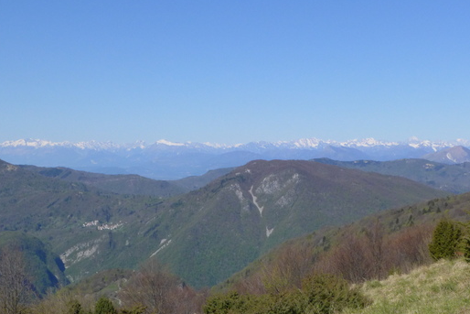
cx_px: 227
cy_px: 215
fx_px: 1006
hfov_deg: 26.3
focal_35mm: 77
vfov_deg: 17.7
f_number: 6.3
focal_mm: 10.8
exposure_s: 1/2500
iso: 400
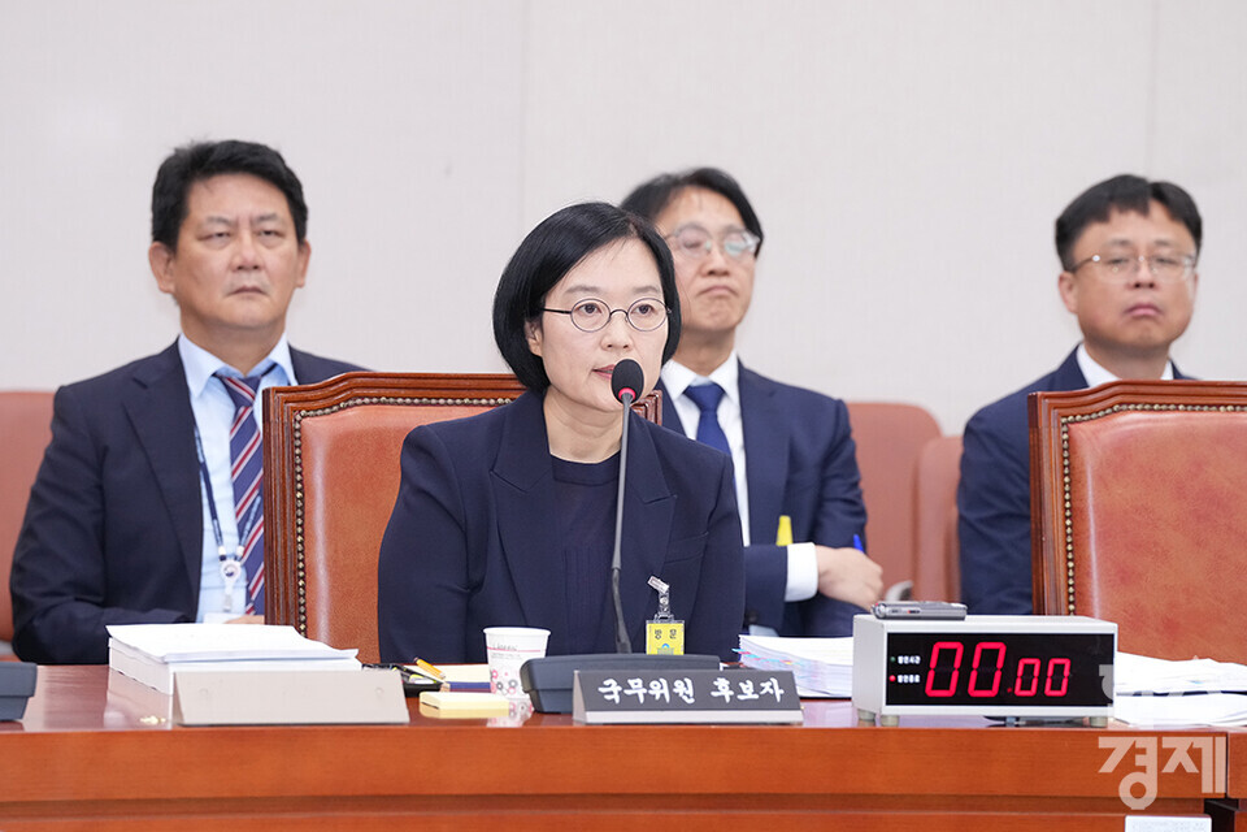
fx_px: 6927
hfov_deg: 10.3
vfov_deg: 6.9
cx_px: 624
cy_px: 416
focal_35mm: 200
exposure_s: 1/160
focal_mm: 200
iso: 3200
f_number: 5
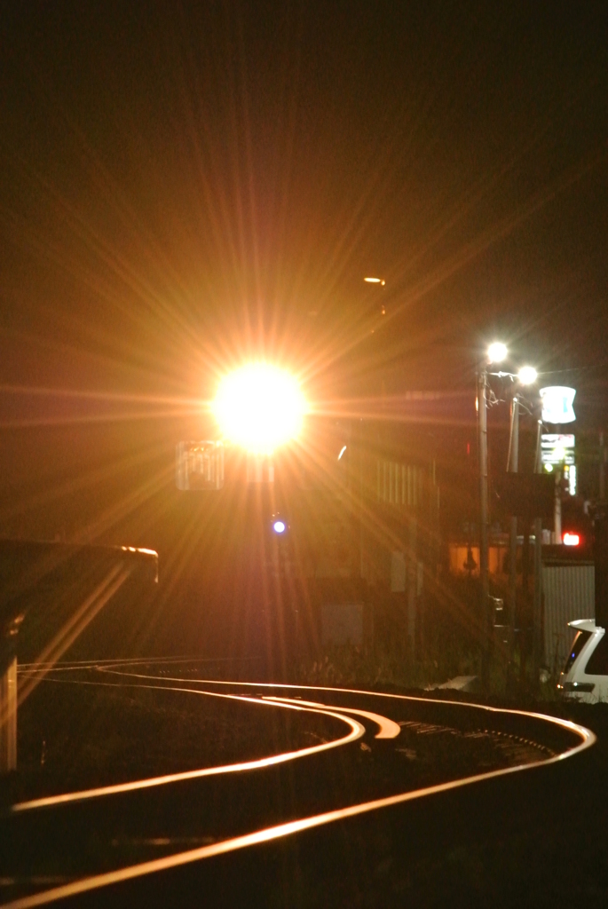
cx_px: 304
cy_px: 454
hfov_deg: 2.8
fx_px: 12611
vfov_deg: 4.1
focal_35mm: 499
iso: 3200
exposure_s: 1/30
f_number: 6.3
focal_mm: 185
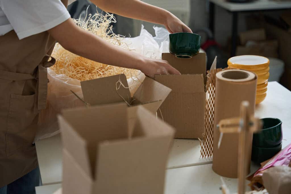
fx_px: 566
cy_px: 97
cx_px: 146
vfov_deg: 19.5
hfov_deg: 28.8
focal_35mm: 70
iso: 500
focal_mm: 70
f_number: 2.8
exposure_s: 1/250
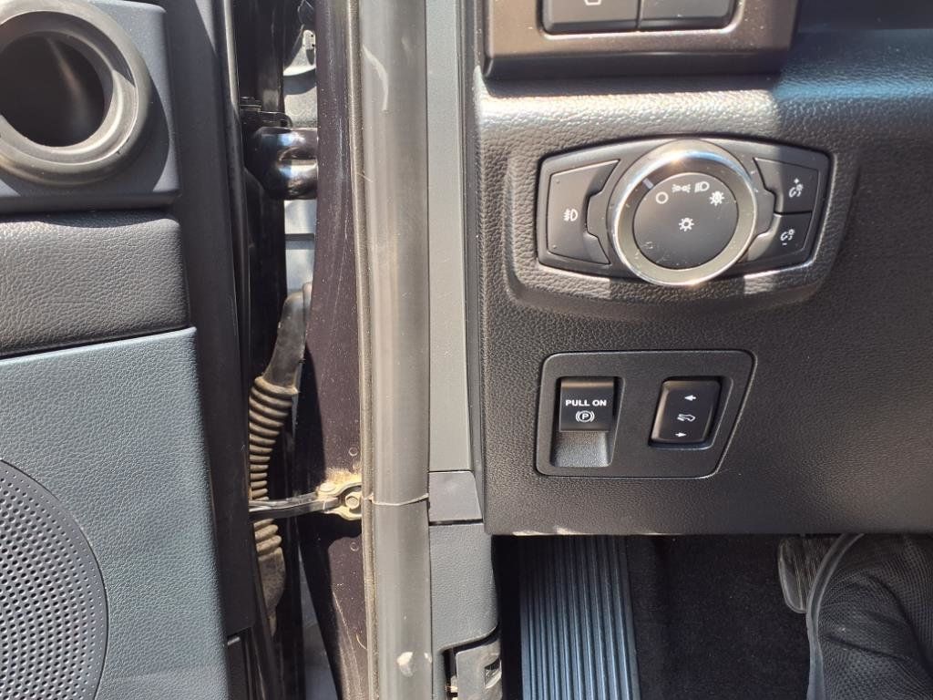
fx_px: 728
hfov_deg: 65.3
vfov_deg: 51.4
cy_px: 350
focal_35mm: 27
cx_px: 466
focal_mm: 3.58
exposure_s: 1/120
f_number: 1.9
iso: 40
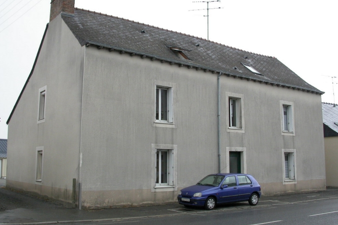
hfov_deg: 48.5
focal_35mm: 40
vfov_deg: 33.4
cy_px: 108
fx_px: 375
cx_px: 168
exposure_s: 1/107
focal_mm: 7.85
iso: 100
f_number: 4.7
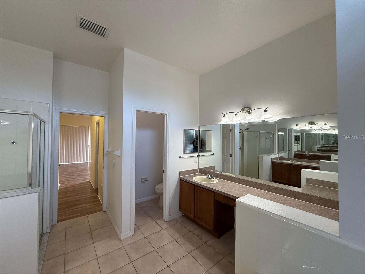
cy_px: 137
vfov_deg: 85.7
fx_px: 148
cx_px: 182
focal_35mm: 14
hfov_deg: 102.1
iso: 160
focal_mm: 2.22
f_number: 2.2
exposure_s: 1/120
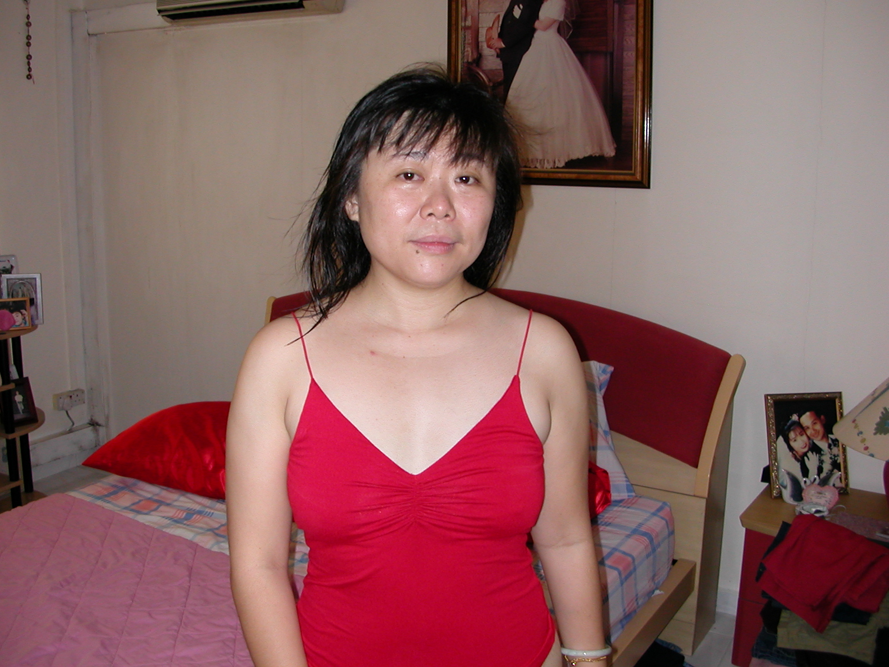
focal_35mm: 37
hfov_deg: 50.1
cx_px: 444
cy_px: 334
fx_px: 950
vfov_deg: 38.7
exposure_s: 1/59.9
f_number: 2.7
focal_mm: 5.6
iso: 100
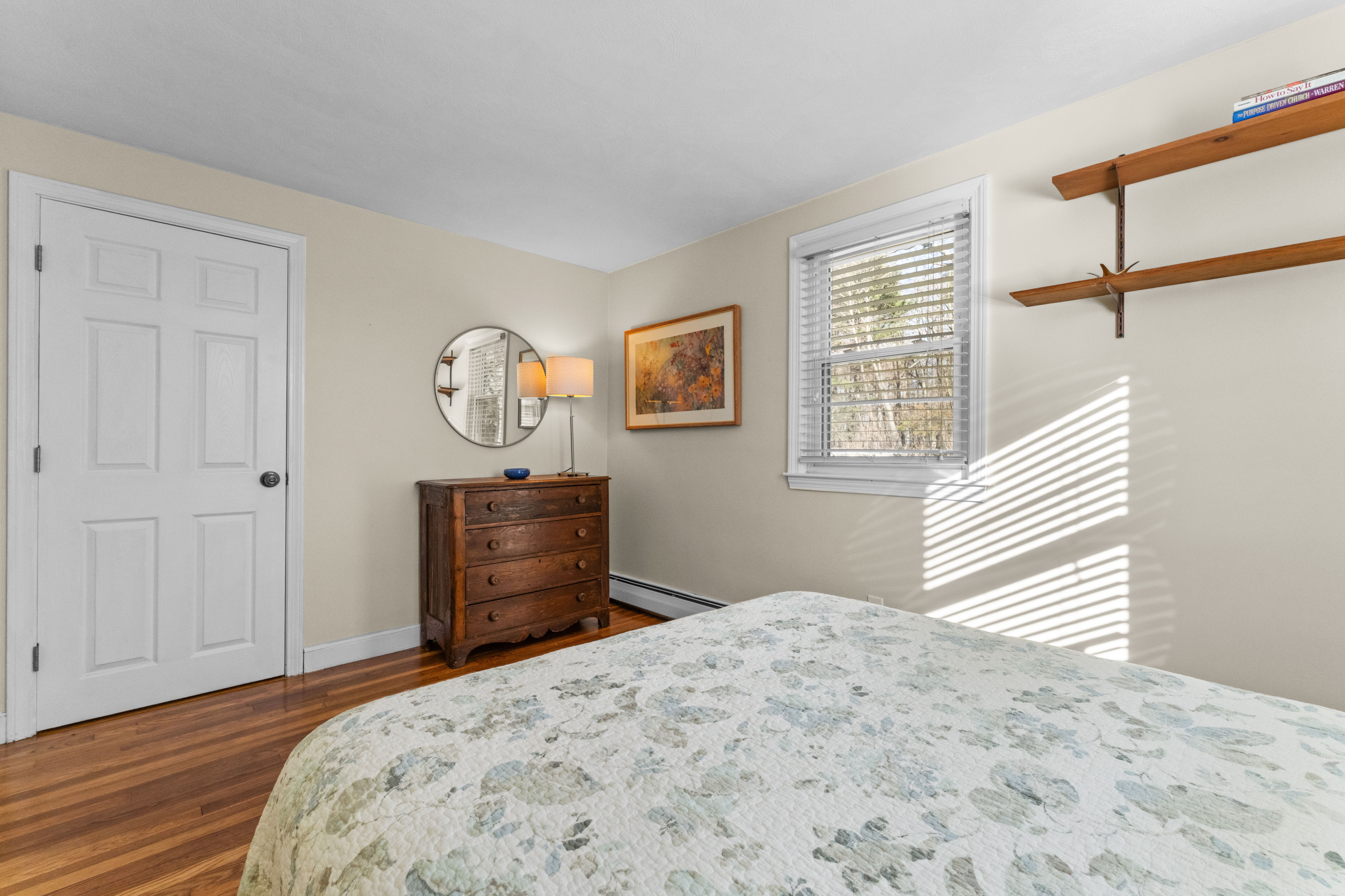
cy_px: 448
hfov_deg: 100.8
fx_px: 557
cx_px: 672
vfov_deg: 77.7
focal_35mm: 15
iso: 1600
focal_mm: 14.9
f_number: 11
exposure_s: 1/30
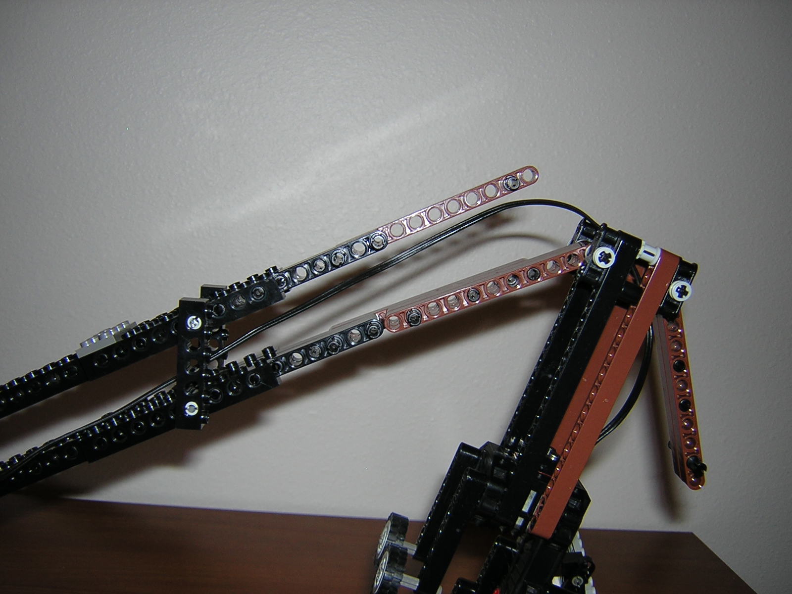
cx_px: 396
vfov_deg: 39.7
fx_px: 824
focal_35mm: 36
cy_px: 297
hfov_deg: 51.4
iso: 100
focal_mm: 4.7
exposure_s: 1/60.1
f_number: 2.6
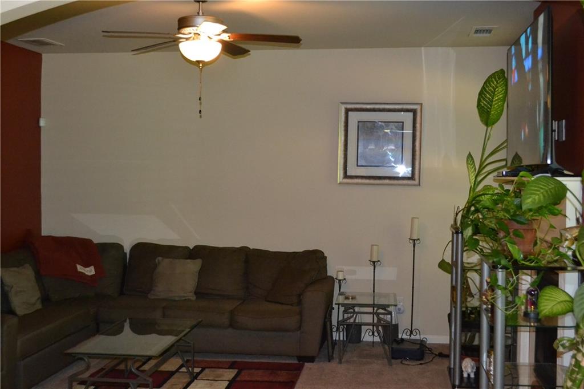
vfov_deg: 28.1
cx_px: 292
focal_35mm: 48
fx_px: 778
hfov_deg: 41.1
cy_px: 194
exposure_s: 1/60
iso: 3200
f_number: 4.8
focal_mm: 32
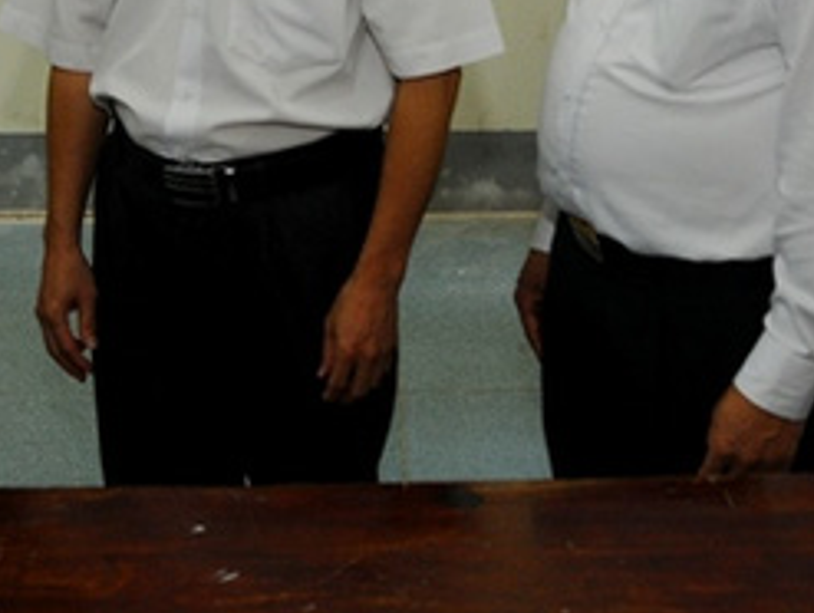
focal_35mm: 82
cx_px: 359
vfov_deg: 17.4
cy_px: -84
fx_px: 1931
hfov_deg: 23.8
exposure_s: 1/60
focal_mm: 22
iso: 640
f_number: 6.3
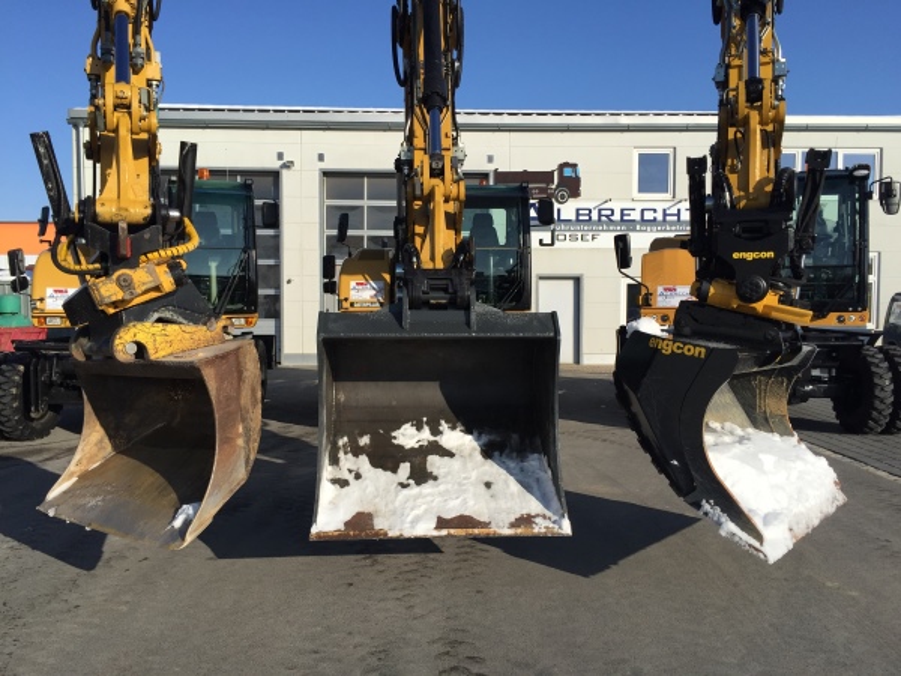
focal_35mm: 29
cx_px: 450
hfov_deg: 61.7
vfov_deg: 48.2
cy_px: 338
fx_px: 755
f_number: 2.2
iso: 32
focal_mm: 4.15
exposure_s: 1/2825
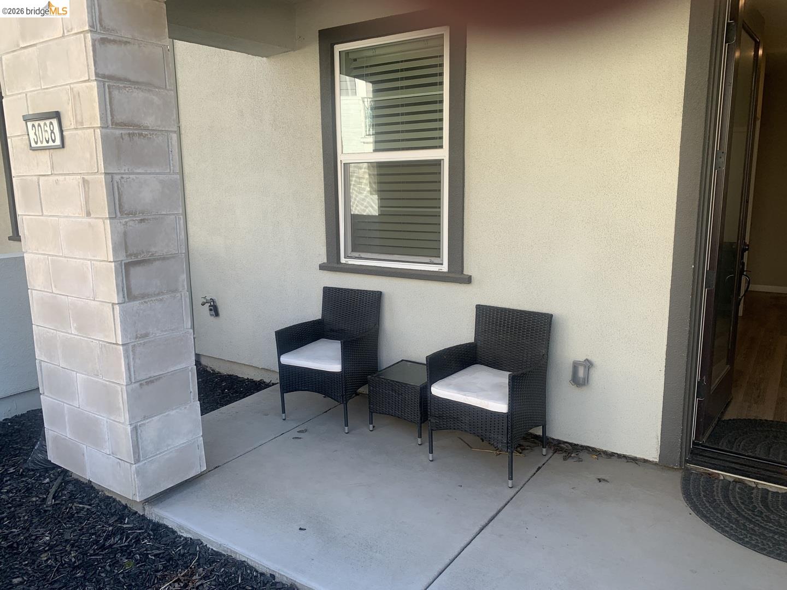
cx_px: 394
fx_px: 591
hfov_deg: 67.3
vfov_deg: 53.1
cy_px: 295
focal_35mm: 26
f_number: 1.8
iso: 25
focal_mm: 4.25
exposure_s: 1/204
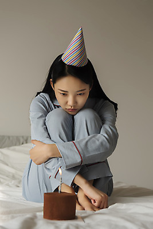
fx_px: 357
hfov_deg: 24.2
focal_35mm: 56
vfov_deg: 35.6
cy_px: 114
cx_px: 76
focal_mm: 56
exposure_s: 1/640
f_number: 5
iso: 400
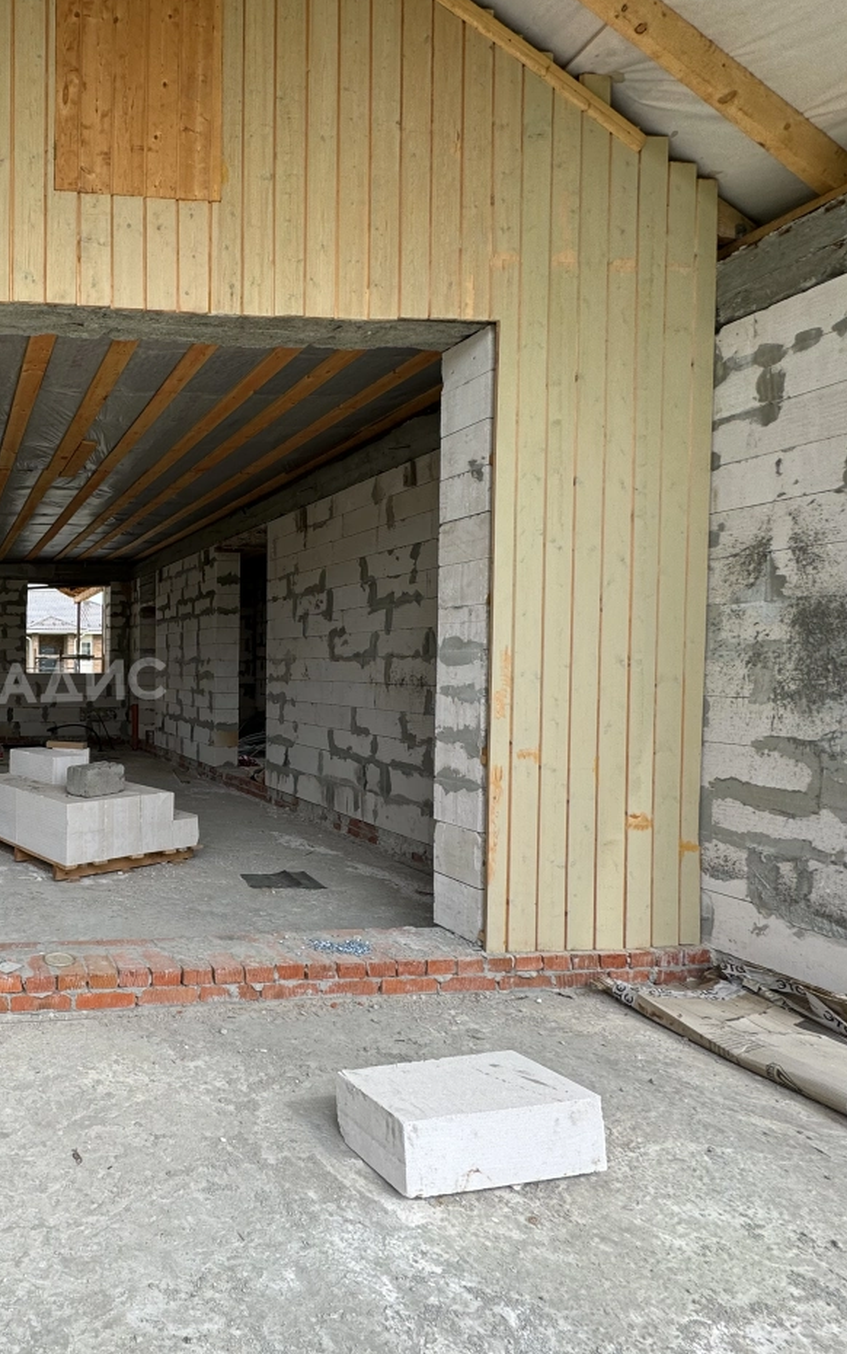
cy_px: 680
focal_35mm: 20
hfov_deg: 48.8
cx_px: -1
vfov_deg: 85.1
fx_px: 739
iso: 40
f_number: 2.2
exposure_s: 1/223
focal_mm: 2.22
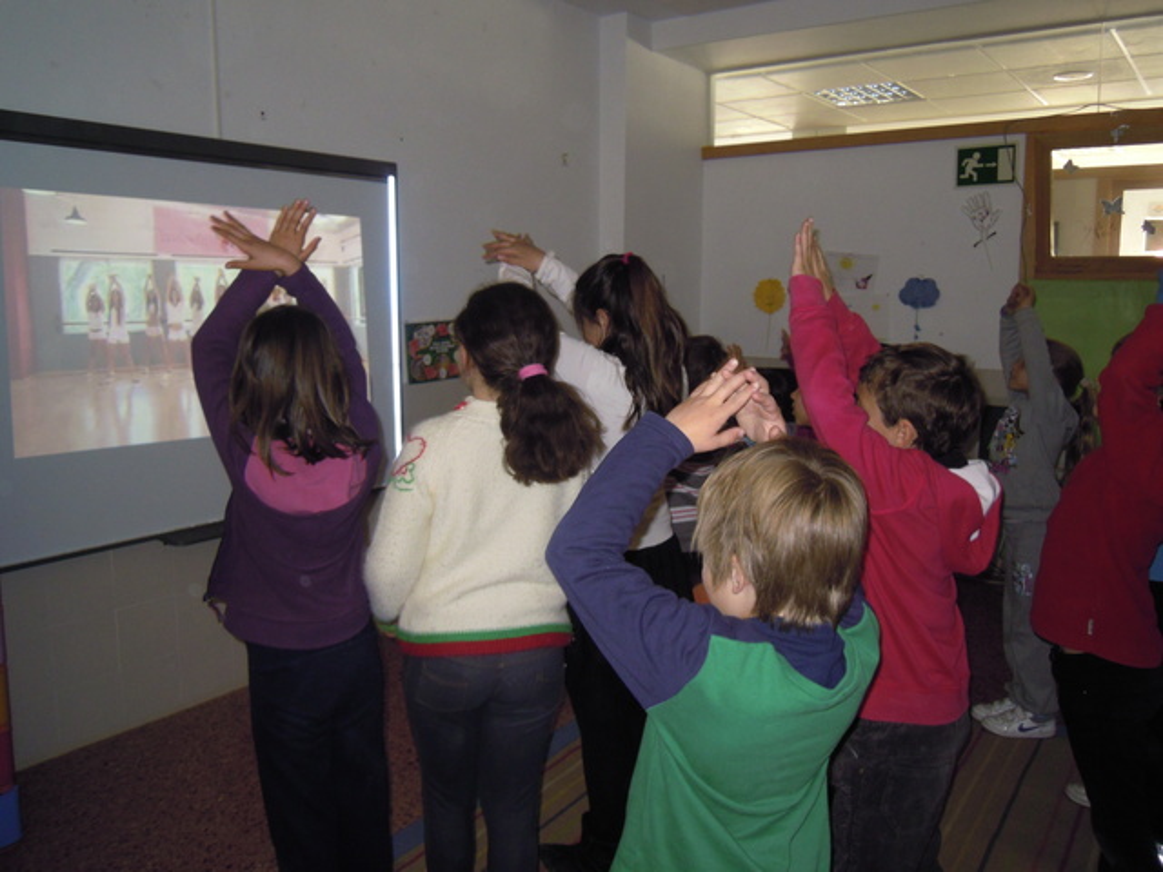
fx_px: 941
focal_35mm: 28
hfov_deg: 63.4
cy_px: 436
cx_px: 582
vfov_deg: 49.7
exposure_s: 1/25
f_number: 2.7
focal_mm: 5
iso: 200
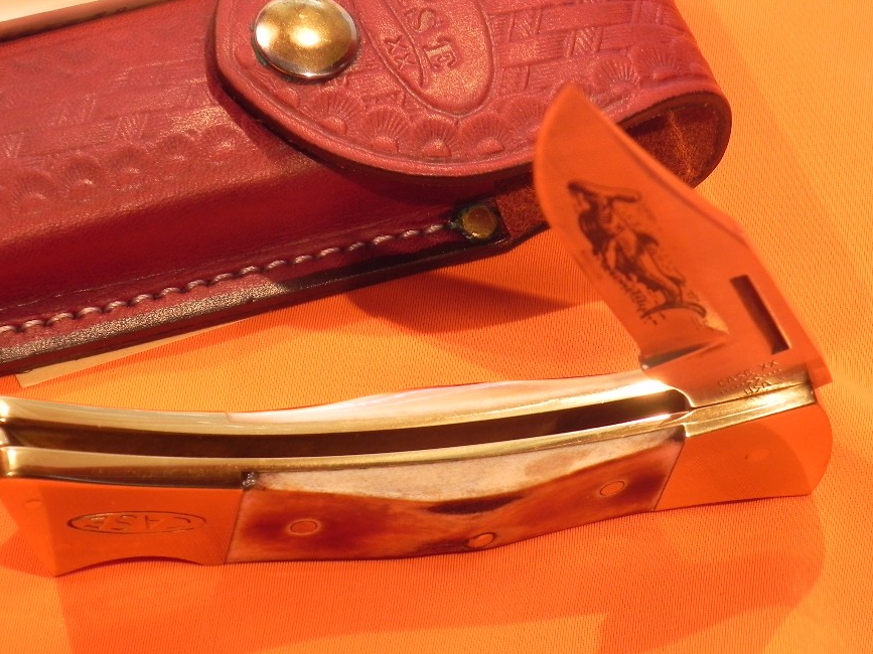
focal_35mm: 135
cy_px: 352
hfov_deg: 14.6
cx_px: 403
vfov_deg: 11.0
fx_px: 3404
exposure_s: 1/87.1
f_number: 4
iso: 160
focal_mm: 20.8
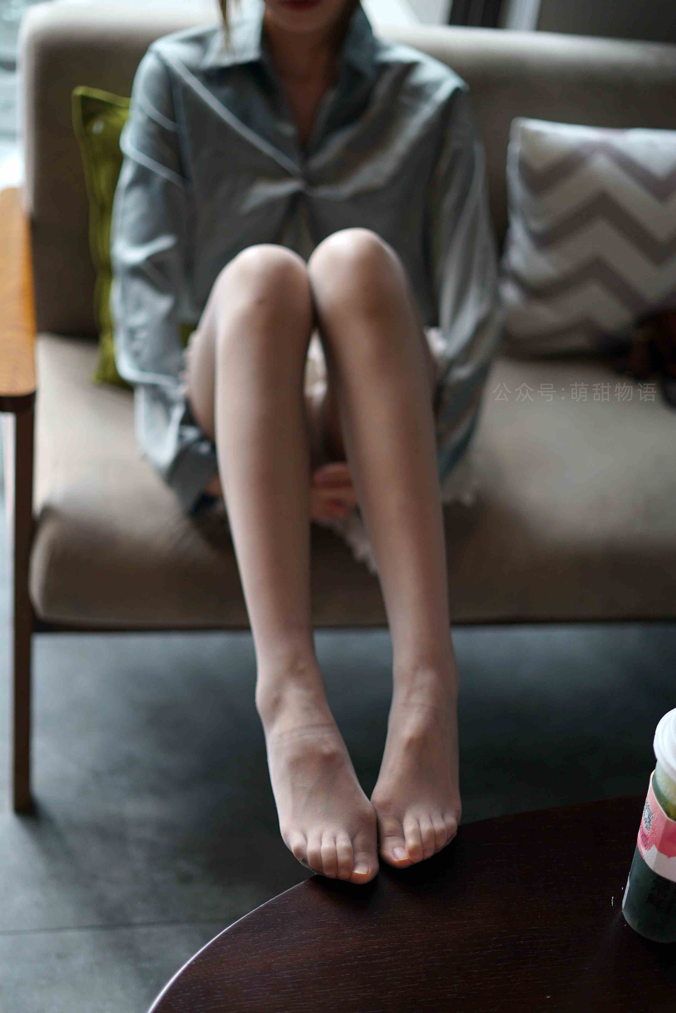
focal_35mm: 50
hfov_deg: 27.0
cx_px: 338
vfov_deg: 39.6
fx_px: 1406
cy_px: 506
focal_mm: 50
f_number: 1.8
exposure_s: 1/400
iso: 320
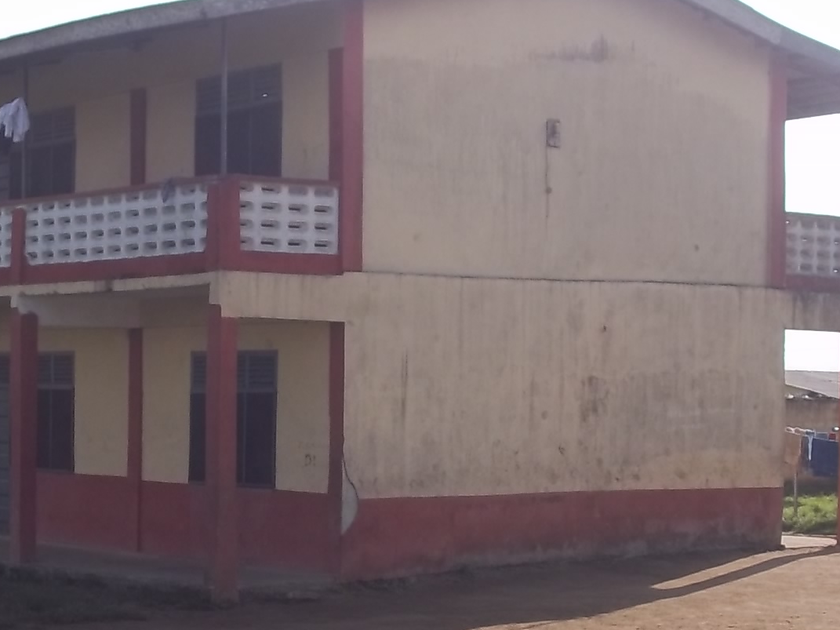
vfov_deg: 16.7
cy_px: 479
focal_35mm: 88
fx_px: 2135
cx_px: 127
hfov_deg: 21.9
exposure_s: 1/160
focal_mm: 8.2
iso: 80
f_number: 8.9
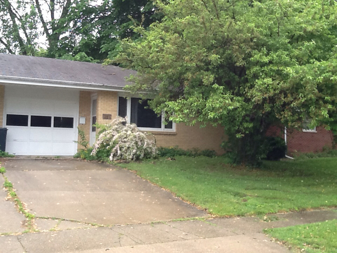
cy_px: 126
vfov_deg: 32.9
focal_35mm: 44
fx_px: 428
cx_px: 168
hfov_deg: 42.9
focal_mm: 2.03
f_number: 2.4
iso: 40
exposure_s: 1/149
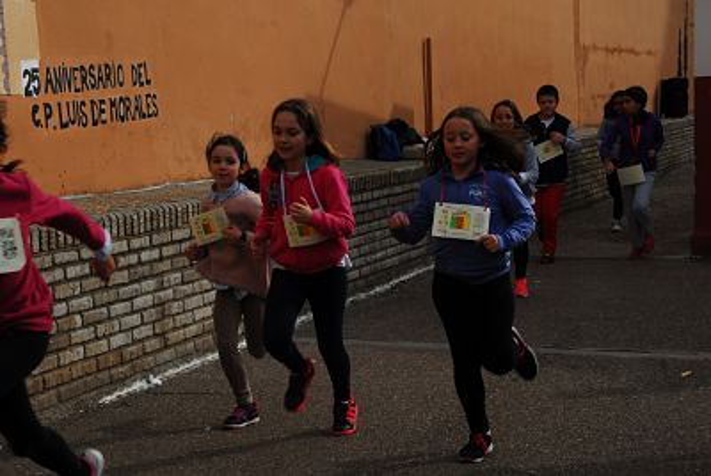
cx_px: 356
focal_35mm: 84
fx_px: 1661
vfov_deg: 16.3
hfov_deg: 24.2
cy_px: 238
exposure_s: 1/200
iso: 100
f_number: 10
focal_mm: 56
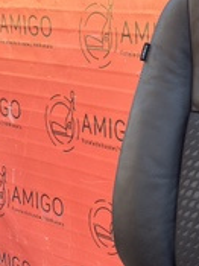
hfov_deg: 15.1
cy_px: 266
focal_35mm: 95
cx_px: 225
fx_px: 729
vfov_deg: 20.0
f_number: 1.6
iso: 32
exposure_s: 1/122
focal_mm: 5.1
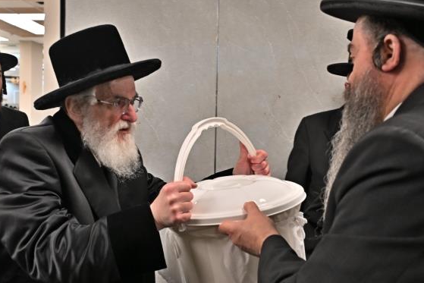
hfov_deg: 44.4
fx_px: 518
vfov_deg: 30.5
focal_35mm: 44
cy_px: 148
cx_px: 184
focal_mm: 24
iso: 500
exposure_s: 1/160
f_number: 4
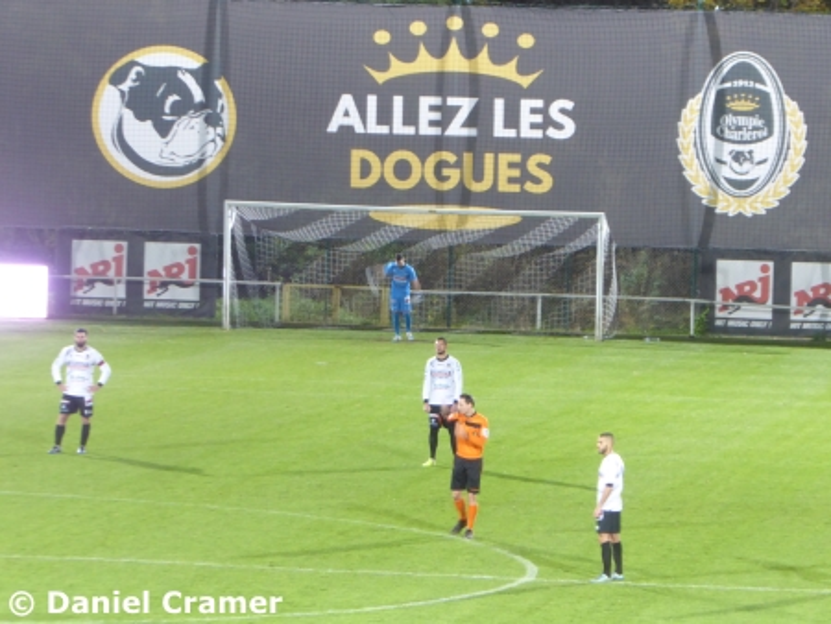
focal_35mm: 265
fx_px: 6365
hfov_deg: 7.5
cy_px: 312
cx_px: 416
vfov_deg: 5.6
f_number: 5.6
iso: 400
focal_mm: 47.5
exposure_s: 1/10
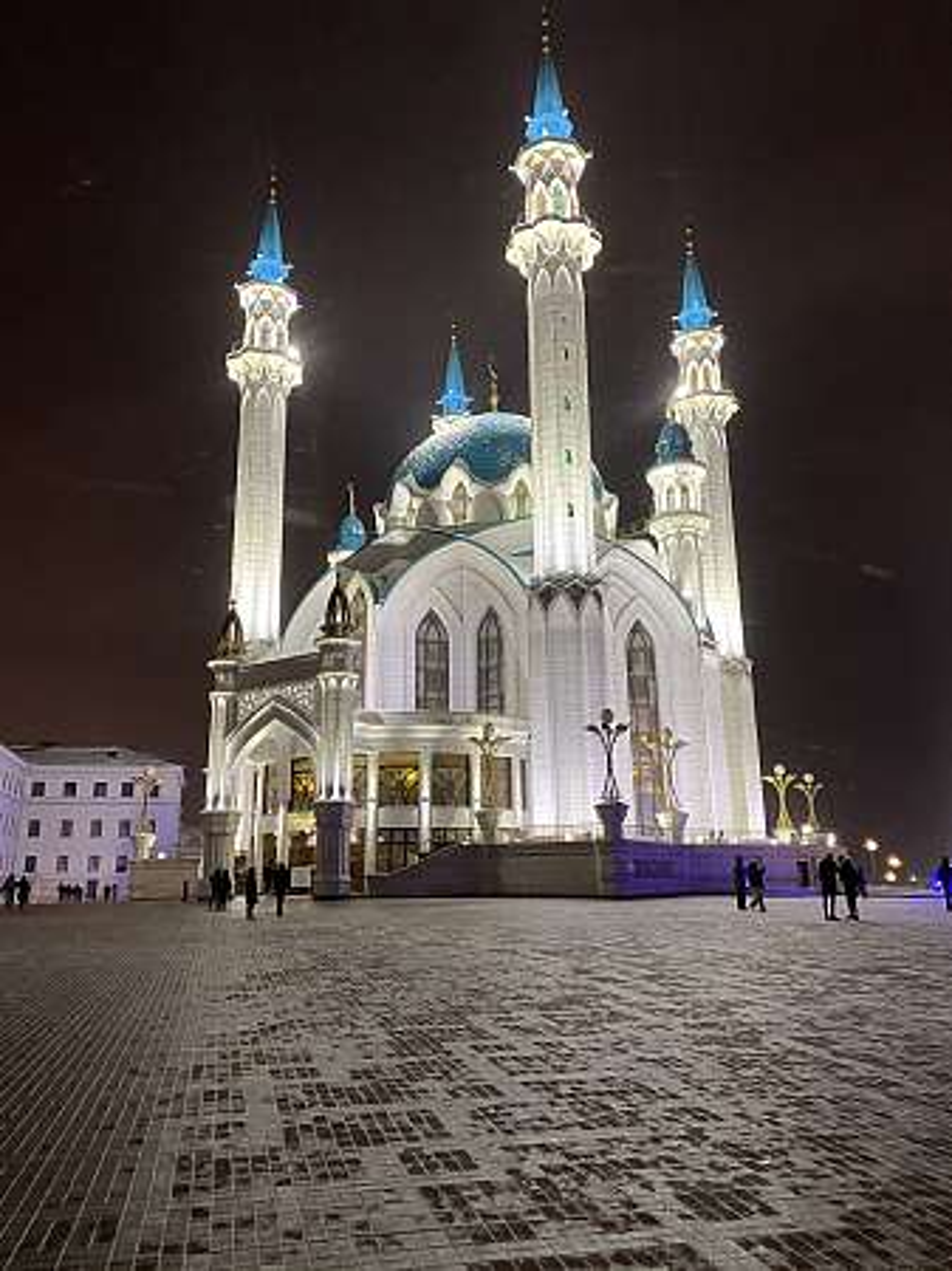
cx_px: 476
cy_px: 636
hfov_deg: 53.0
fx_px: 954
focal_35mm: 26
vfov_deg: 67.3
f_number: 1.8
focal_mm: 4.25
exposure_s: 1/50
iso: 200
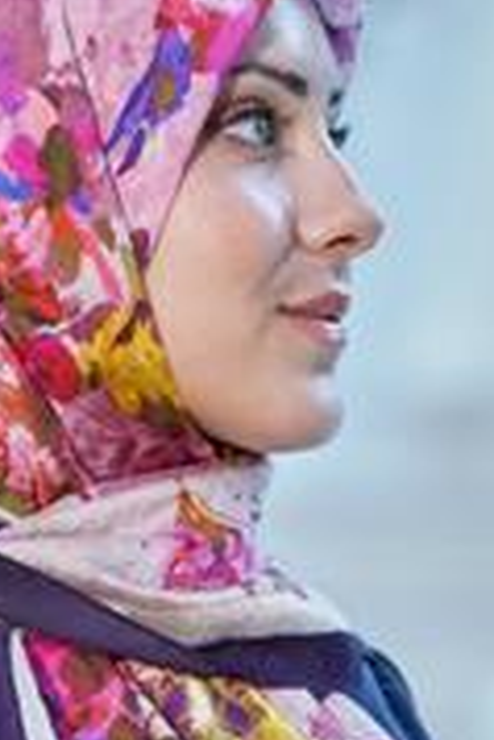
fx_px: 6409
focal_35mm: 312
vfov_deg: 6.6
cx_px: 87
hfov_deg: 4.4
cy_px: 594
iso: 640
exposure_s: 1/200
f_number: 3.5
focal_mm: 120
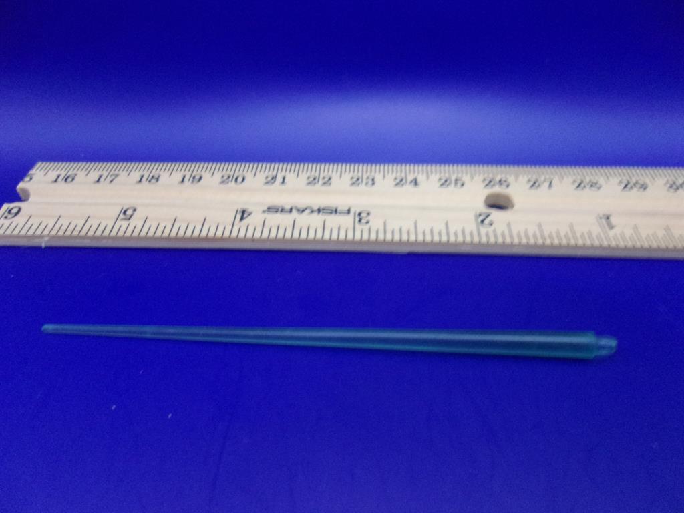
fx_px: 534
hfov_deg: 65.3
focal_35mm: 27
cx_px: 342
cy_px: 256
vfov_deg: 51.4
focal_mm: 4.9
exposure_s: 1/17
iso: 430
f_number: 3
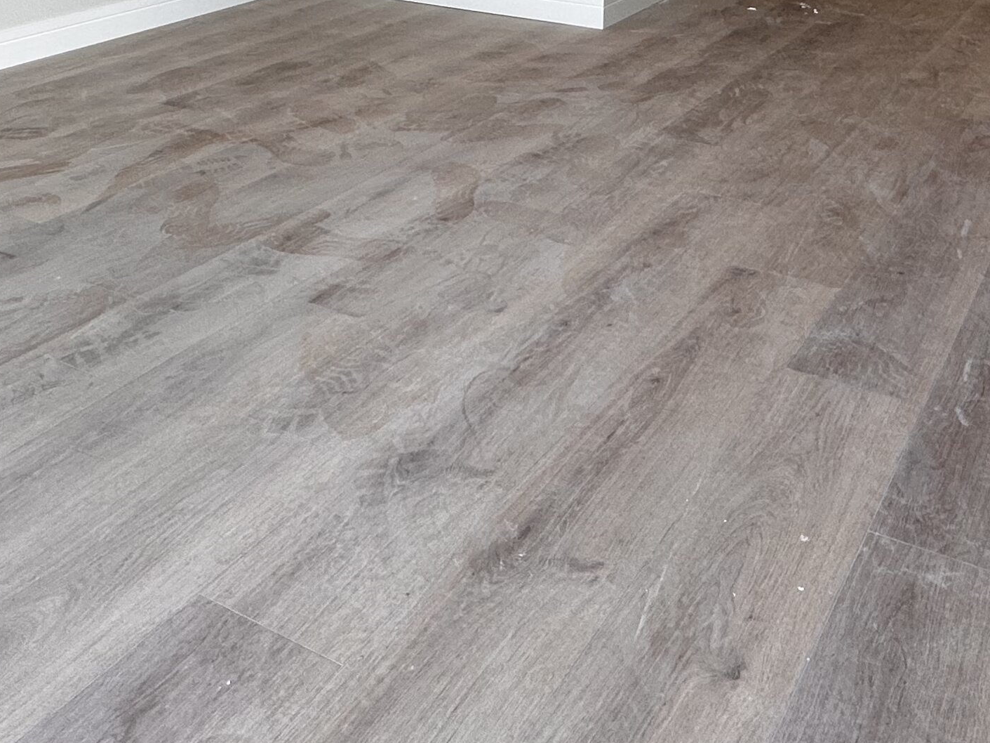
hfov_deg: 46.3
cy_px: -176
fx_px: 1144
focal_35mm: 40
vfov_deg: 30.0
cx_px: 631
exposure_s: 1/99
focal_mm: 2.22
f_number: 2.2
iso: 80
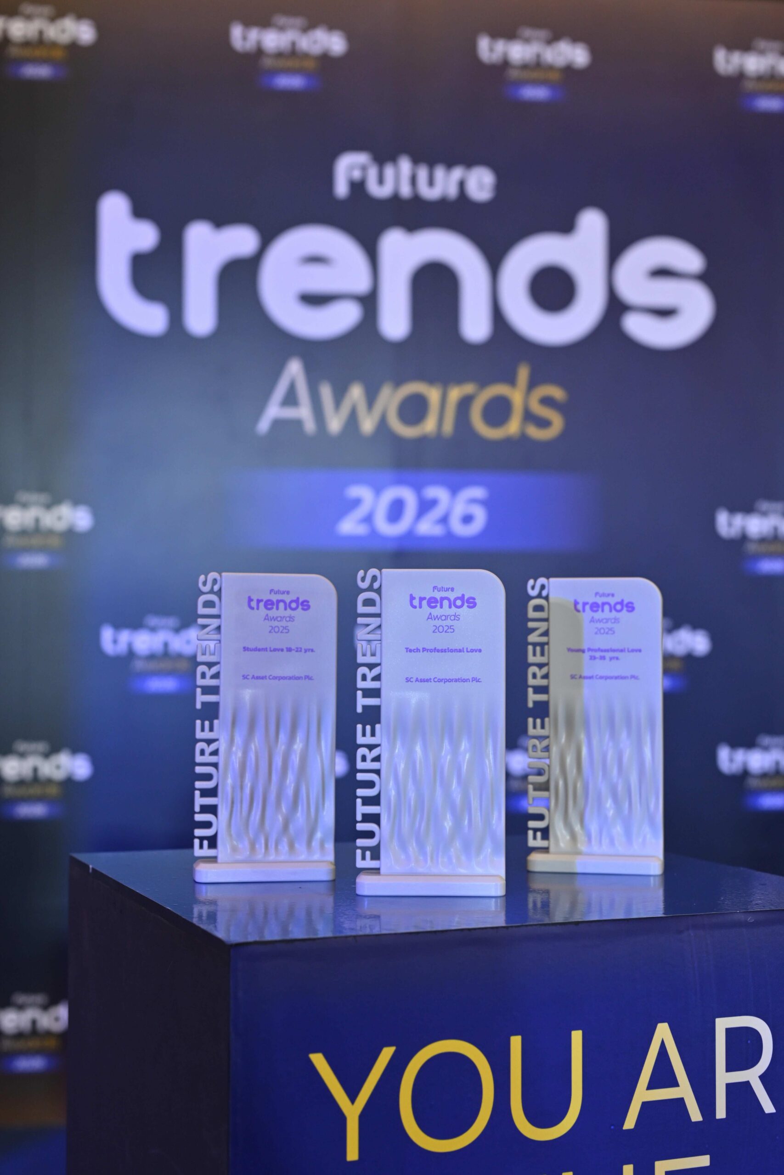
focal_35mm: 50
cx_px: 392
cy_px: 588
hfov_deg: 27.0
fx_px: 1633
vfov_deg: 39.6
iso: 1000
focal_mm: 50
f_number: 4
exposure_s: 1/80
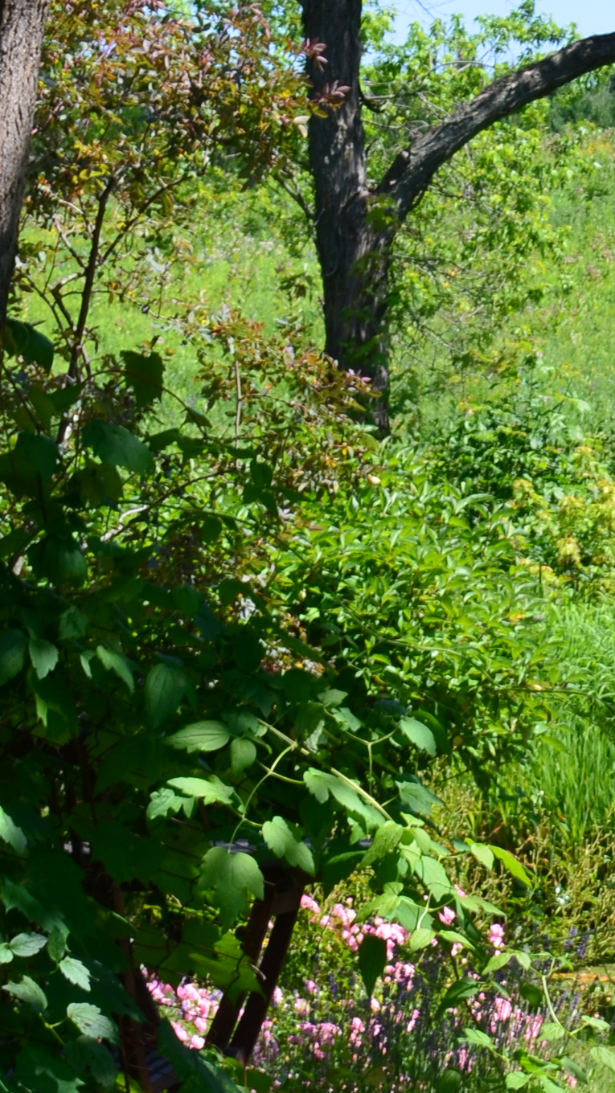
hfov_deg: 5.2
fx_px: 6796
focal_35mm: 234
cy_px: 629
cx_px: 643
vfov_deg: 9.2
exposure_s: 1/125
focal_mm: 55
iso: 200
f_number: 11
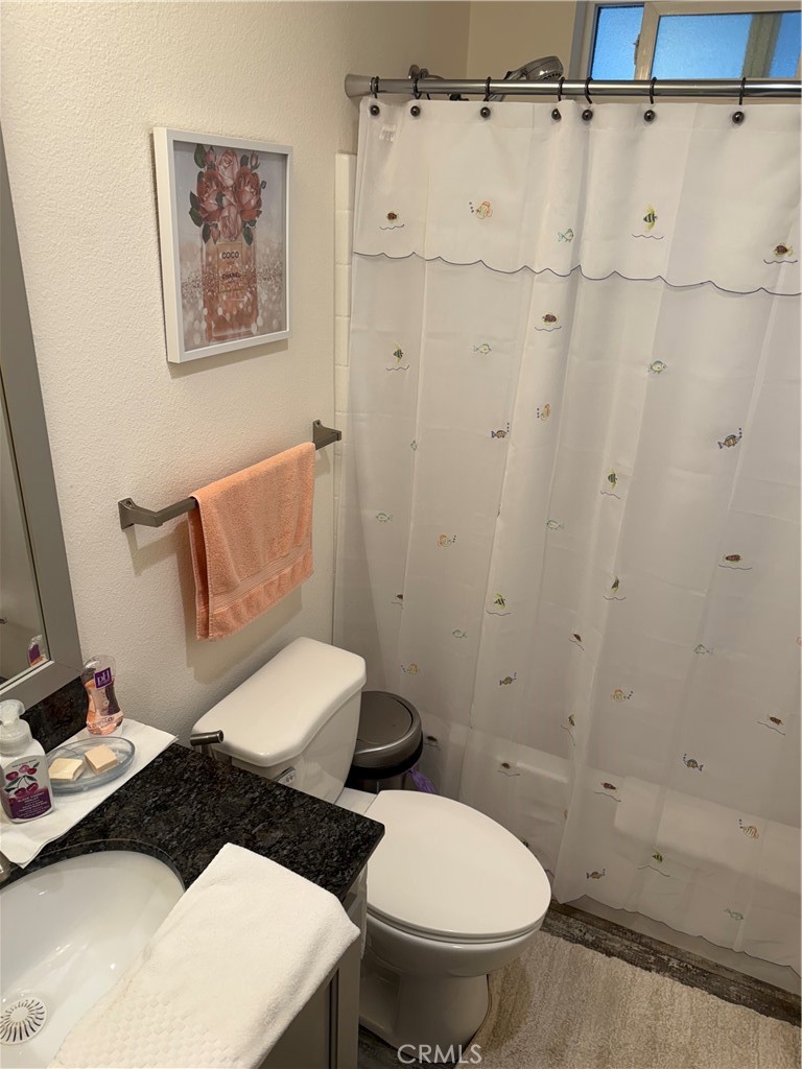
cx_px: 401
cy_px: 534
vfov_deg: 71.6
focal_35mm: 24
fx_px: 741
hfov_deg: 56.8
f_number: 1.78
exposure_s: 1/120
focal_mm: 6.76
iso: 64
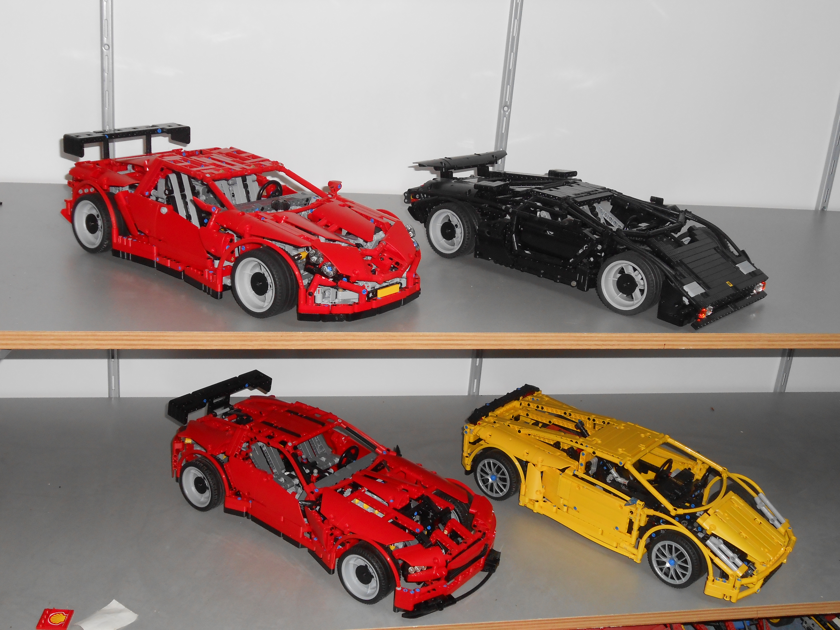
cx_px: 420
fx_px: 1068
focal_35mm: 44
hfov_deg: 42.9
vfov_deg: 32.9
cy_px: 315
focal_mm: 7.8
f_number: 4.5
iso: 200
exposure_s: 1/30
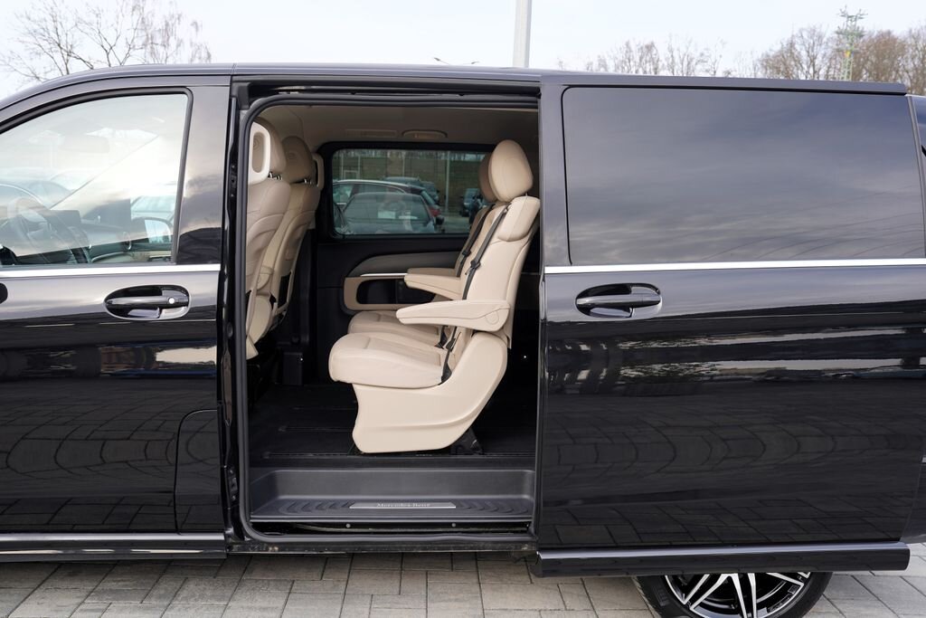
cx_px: 463
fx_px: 772
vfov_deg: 43.6
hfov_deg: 61.9
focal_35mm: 30
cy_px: 309
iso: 100
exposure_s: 1/100
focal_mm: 30
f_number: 5.6
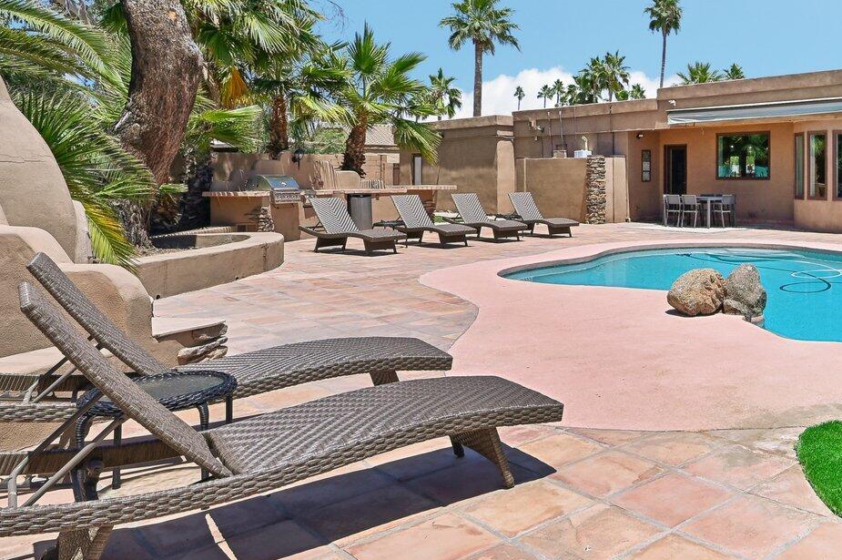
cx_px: 772
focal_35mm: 31
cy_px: 183
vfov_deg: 41.7
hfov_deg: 52.3
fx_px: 724
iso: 100
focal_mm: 14
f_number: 8
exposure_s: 1/500
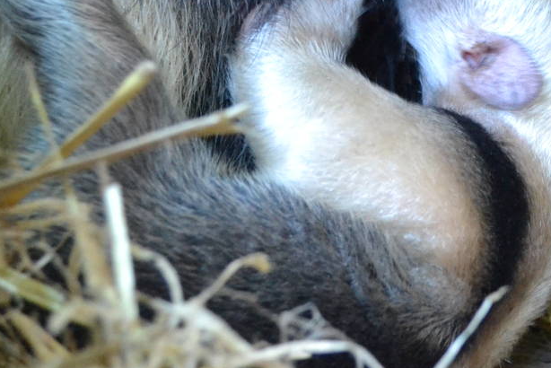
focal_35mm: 125
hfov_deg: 16.1
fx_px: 1914
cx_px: 513
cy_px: 74
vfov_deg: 10.9
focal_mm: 32
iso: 3200
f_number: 4.8
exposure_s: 1/15
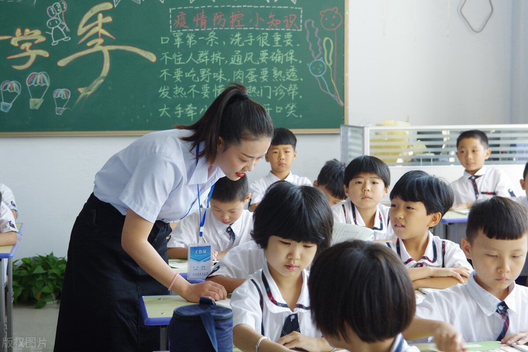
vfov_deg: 18.2
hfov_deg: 27.0
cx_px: 264
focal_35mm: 75
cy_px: 176
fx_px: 1100
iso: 400
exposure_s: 1/40
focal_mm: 50
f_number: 5
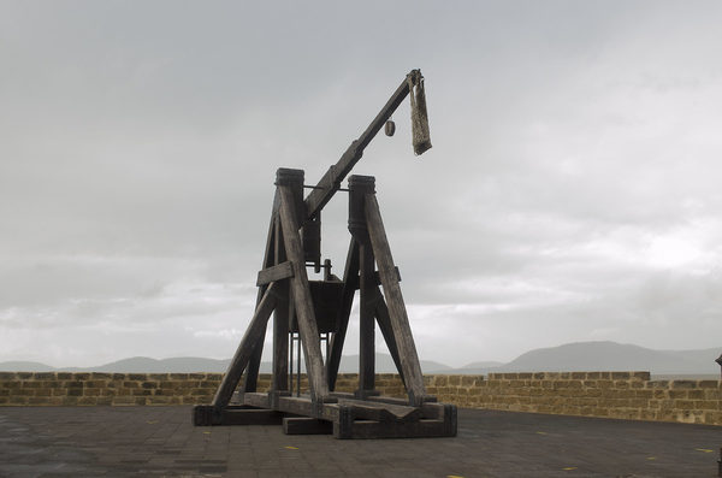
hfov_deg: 46.5
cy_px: 239
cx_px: 361
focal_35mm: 42
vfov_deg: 31.7
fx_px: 840
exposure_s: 1/50
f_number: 13
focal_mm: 28
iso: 800
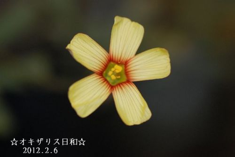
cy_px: 78
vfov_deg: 10.2
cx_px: 118
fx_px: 881
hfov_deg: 15.2
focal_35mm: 135
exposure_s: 1/60
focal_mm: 90
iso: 400
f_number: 4.5
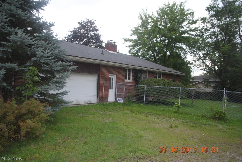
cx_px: 121
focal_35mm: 27
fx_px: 182
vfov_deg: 48.0
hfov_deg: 67.3
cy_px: 81
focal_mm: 18
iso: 180
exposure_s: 1/125
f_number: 3.5
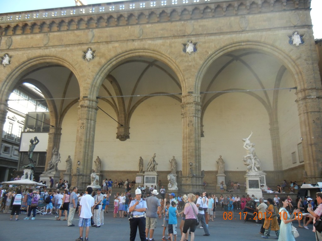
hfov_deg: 60.0
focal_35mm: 30
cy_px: 120
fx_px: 279
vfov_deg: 46.8
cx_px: 161
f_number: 3.5
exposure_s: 1/268
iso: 160
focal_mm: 5.4
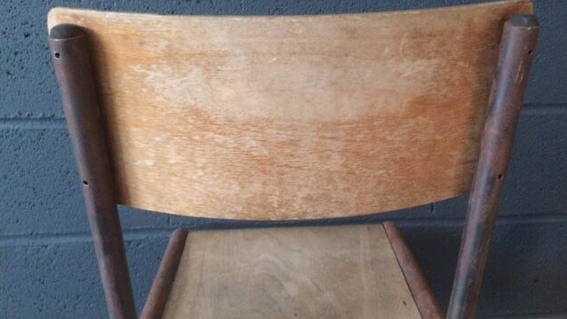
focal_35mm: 32
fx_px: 481
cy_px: 144
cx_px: 284
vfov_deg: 36.6
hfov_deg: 61.0
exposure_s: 1/17
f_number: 2.2
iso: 400
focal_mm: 4.15
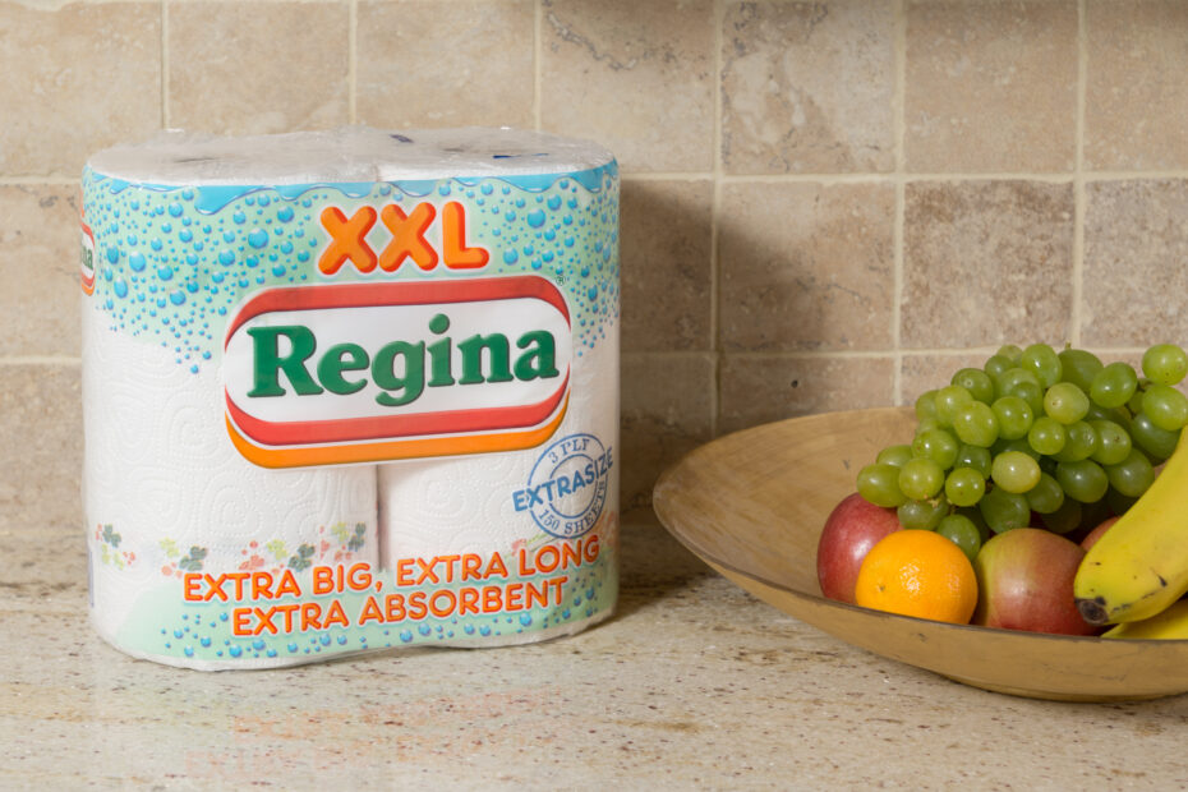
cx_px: 594
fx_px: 2475
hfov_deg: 27.0
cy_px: 396
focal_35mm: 75
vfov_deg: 18.2
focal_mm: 50
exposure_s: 1/160
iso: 100
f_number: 5
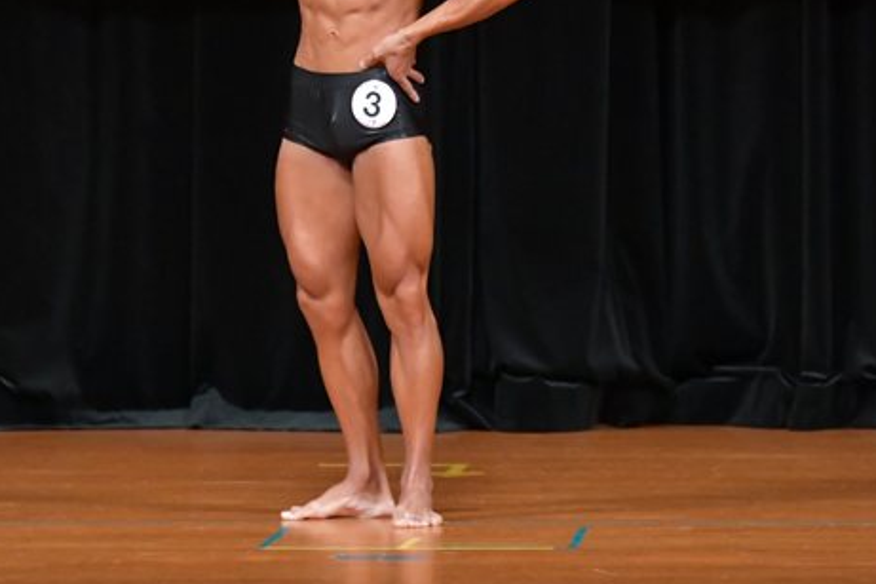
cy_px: 116
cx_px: 332
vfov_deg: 2.9
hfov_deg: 4.3
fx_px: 11651
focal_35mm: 479
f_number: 5.6
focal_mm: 190
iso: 5000
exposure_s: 1/400
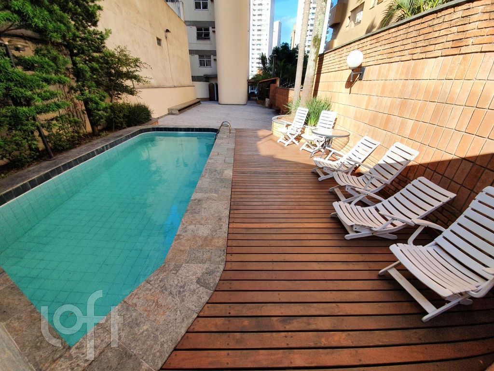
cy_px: 186
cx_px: 247
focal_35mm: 13
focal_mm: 1.8
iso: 50
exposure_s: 1/441
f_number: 2.2
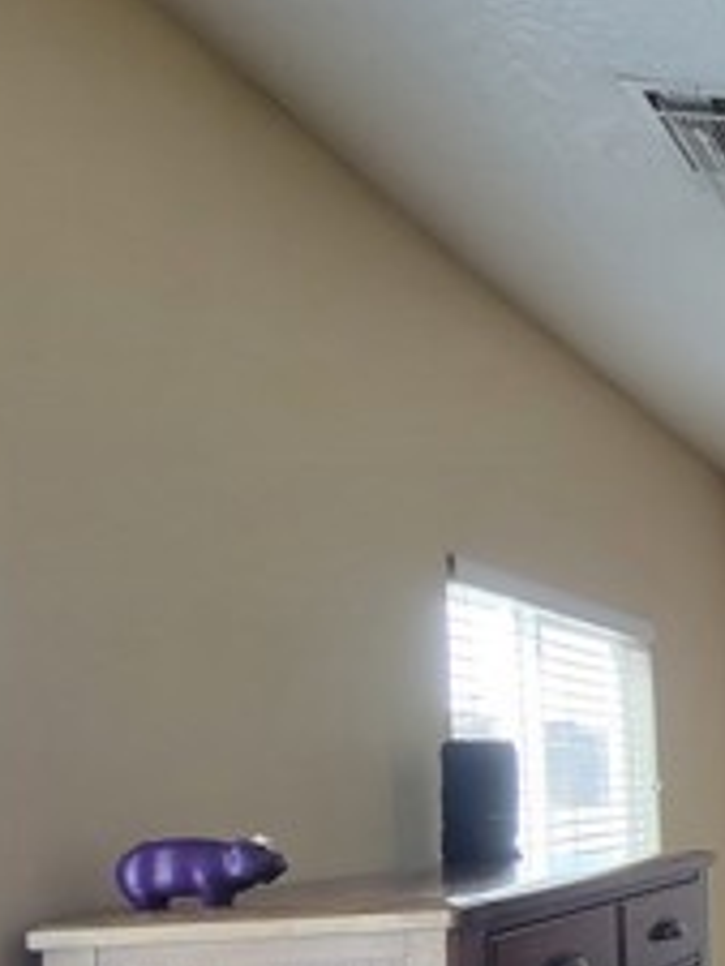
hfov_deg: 21.8
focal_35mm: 37
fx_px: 1032
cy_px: 751
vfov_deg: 47.8
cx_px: 1330
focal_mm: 2.2
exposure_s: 1/60
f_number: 2.2
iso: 160
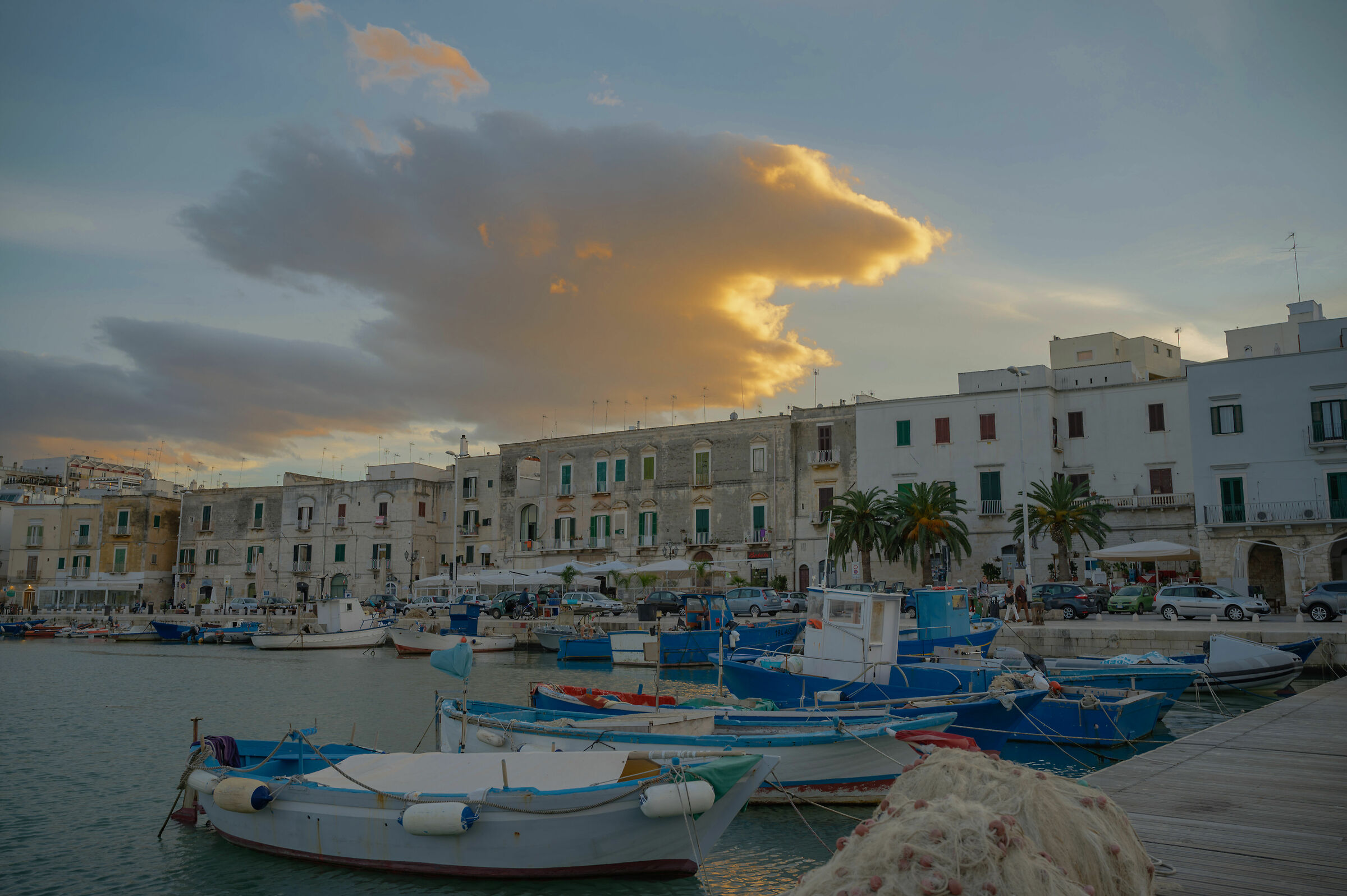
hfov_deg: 62.8
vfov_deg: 44.2
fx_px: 1103
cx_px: 674
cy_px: 448
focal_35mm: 30
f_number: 5
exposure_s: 1/80
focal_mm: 29.5
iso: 100
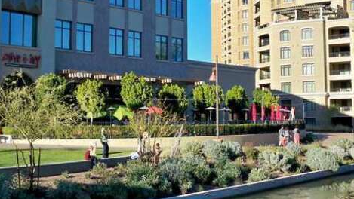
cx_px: 223
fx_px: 610
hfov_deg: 32.2
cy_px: 43
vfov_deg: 18.4
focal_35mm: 65
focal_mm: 6.3
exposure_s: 1/125
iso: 100
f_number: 8.7
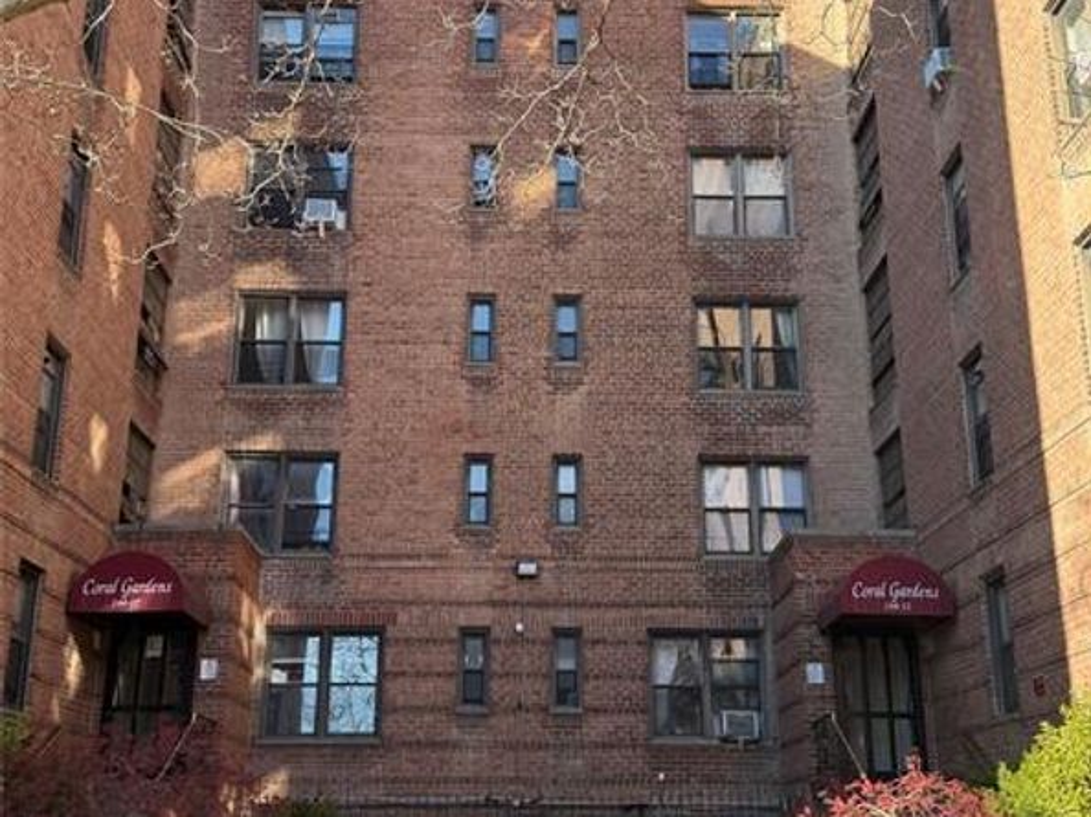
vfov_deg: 56.8
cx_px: 546
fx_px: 756
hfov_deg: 71.6
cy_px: 408
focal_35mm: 24
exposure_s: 1/677
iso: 100
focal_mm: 6.76
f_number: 1.78
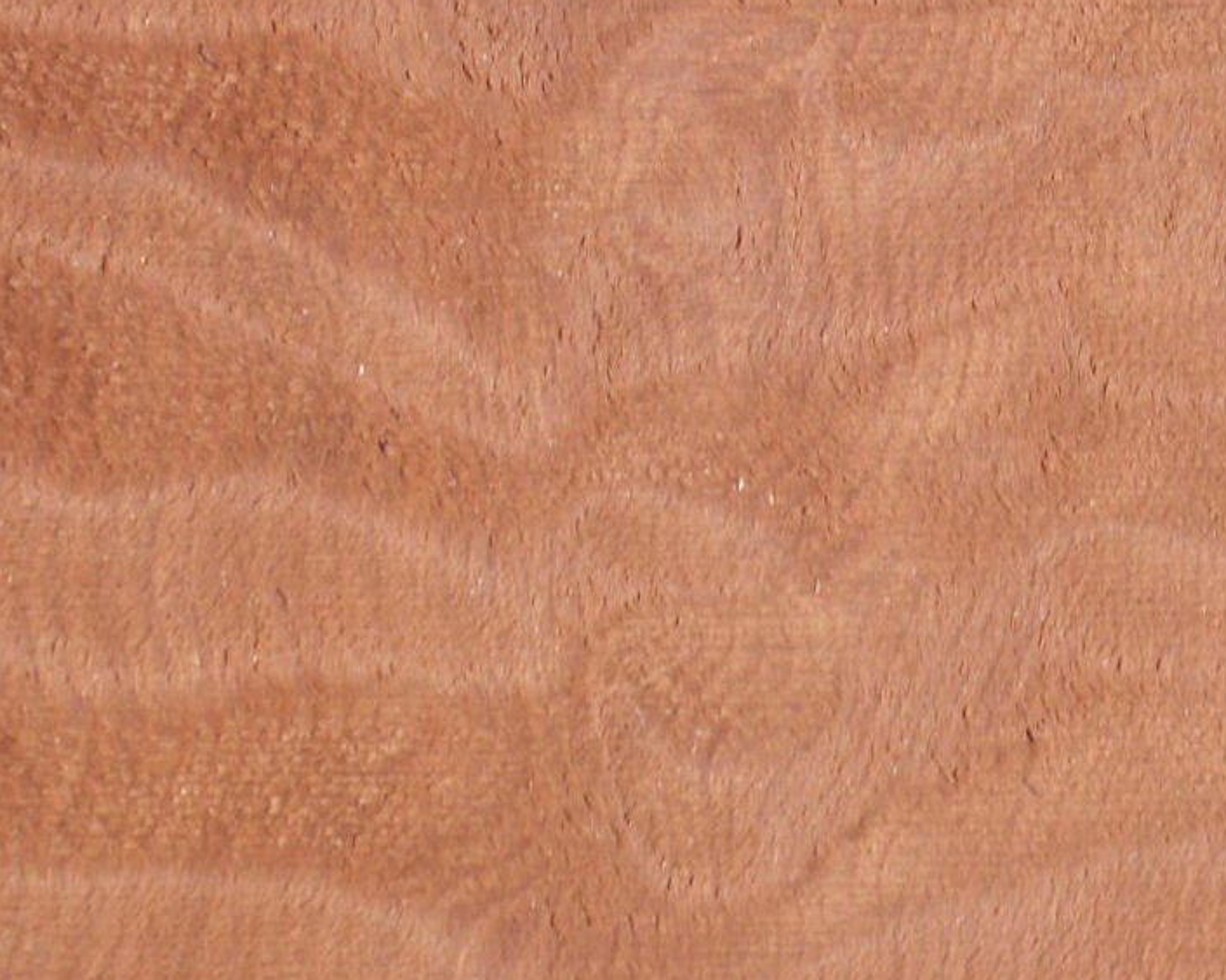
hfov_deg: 16.0
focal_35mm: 120
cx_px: 631
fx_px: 4354
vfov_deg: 12.9
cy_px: 493
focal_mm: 24
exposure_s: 1/583
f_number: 4.9
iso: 100
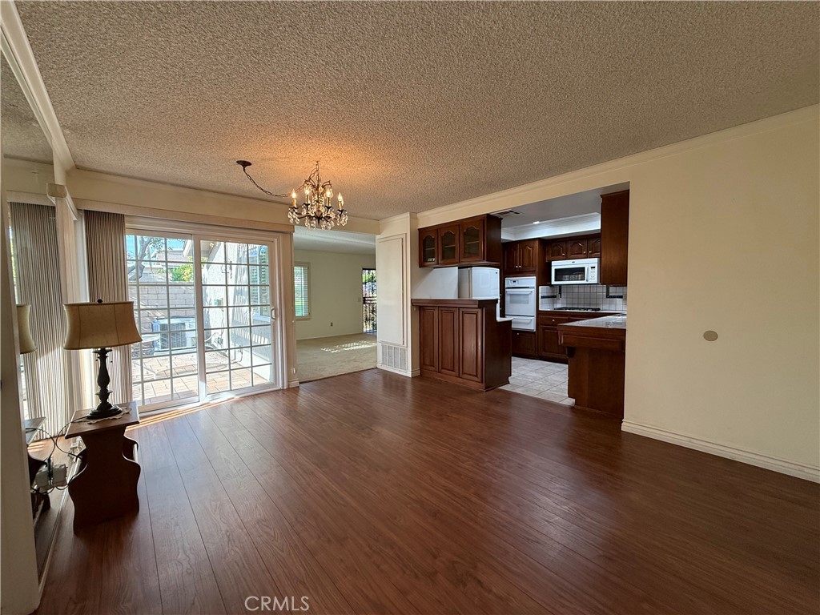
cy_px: 308
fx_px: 332
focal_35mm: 14
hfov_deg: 102.1
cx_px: 410
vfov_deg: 85.7
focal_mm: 2.22
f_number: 2.2
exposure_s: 1/120
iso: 160
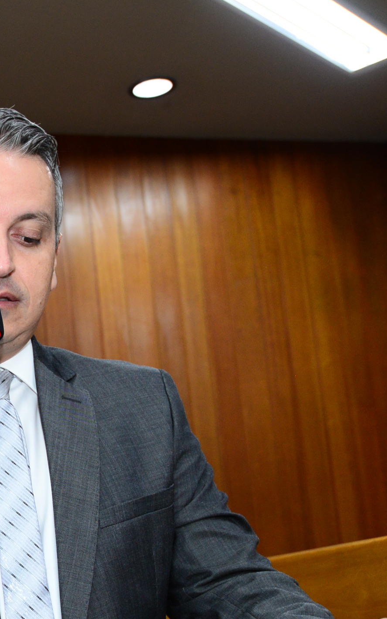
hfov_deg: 17.8
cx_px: -104
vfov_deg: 29.5
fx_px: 1164
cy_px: 429
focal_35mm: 69
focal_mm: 32
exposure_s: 1/60
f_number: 5
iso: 1600
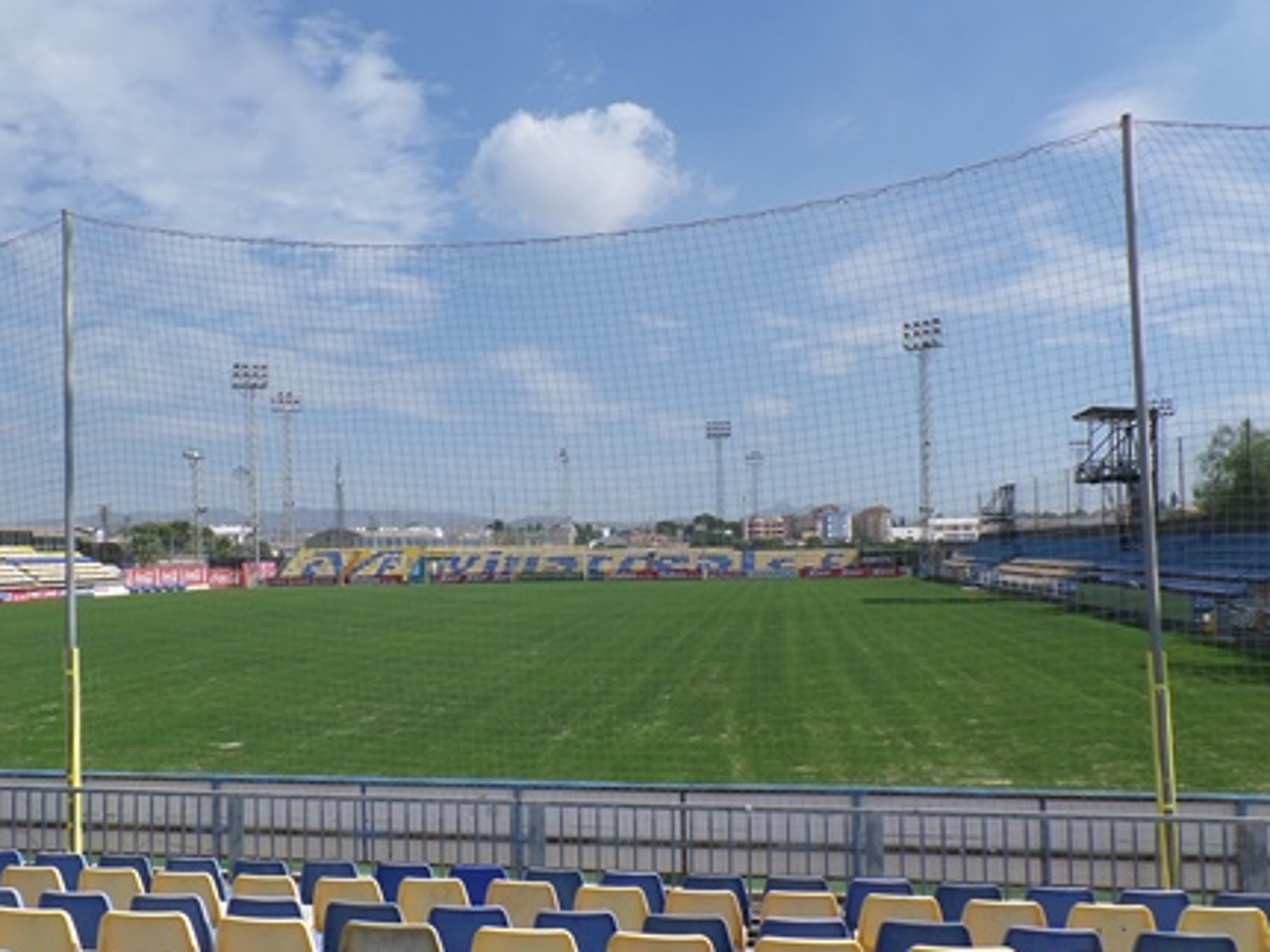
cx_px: 507
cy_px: 542
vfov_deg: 44.0
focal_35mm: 32
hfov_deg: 56.4
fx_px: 1174
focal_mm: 4.1
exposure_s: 1/1000
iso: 100
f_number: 4
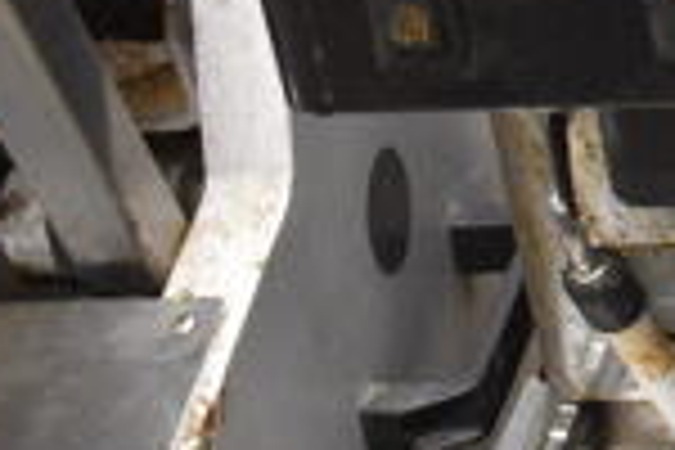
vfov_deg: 12.4
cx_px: 1238
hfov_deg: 15.7
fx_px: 2062
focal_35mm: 110
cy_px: 94
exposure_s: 1/125
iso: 4500
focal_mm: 18
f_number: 3.5
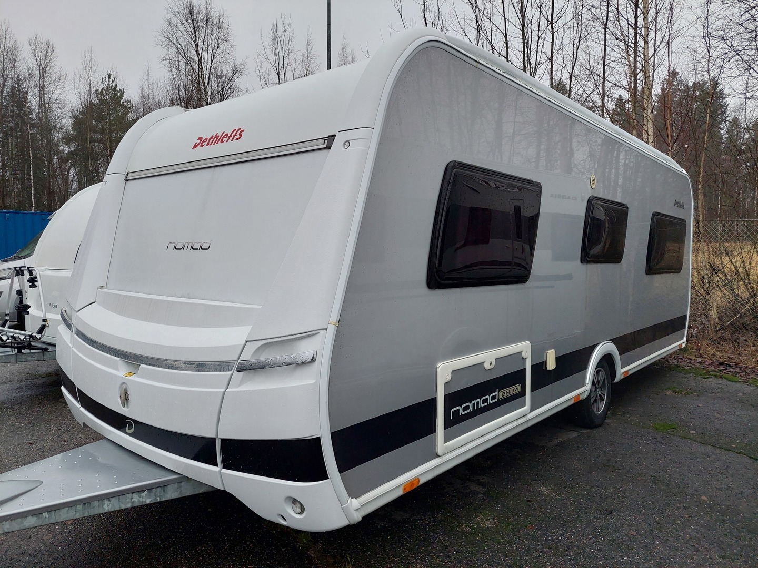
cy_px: 284
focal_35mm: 25
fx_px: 547
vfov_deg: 54.9
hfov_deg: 69.4
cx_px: 379
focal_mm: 5.23
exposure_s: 1/50
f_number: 1.8
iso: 125
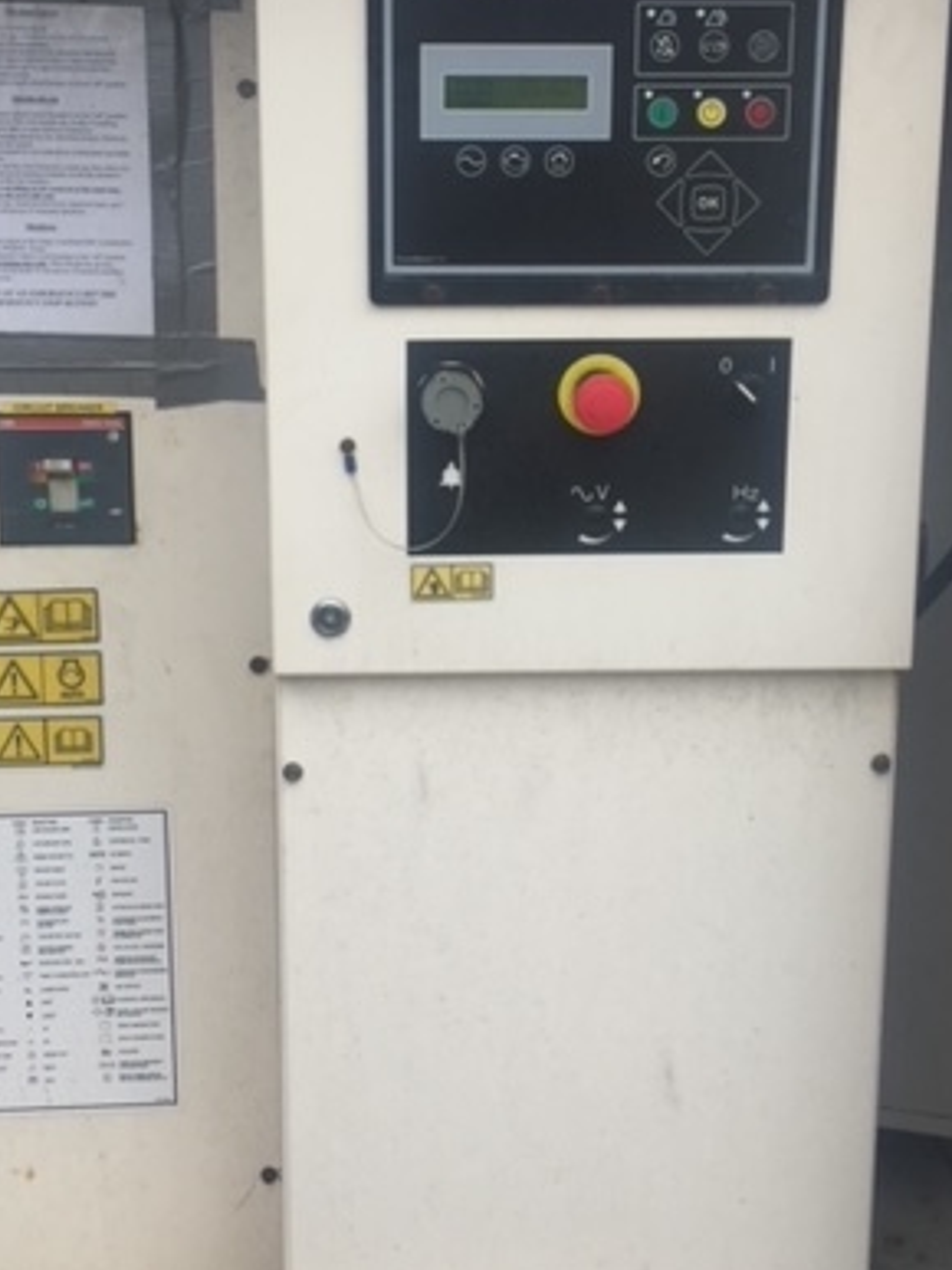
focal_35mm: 48
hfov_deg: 30.2
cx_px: 440
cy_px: 450
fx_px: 1761
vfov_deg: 39.3
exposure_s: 1/356
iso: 32
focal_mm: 4.15
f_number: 2.2
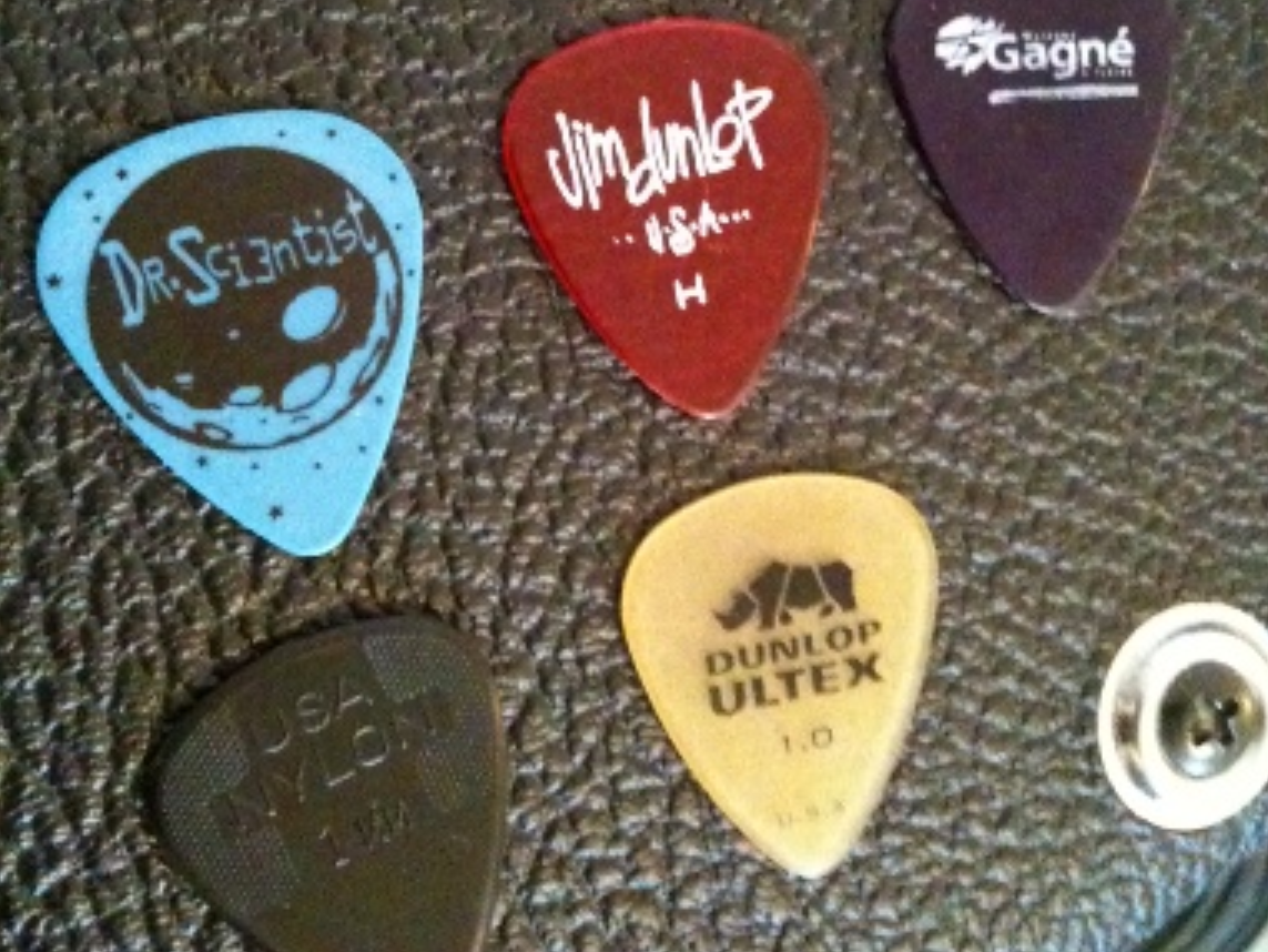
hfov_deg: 40.4
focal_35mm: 47
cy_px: 263
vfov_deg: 30.5
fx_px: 1722
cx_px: 636
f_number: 2.8
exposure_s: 1/10
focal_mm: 3.85
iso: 1000
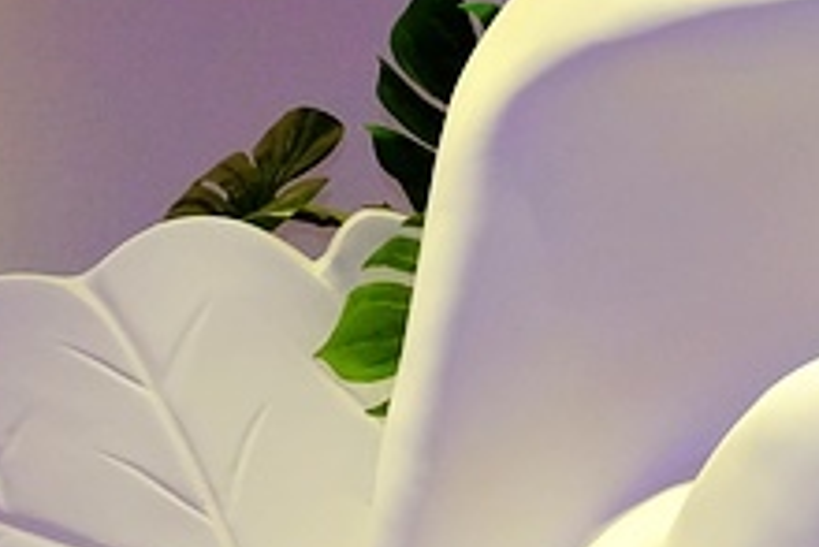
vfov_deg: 11.0
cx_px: 1255
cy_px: 798
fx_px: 2754
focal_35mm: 121
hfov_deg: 15.5
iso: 1250
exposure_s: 1/60
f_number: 3.6
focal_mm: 17.5
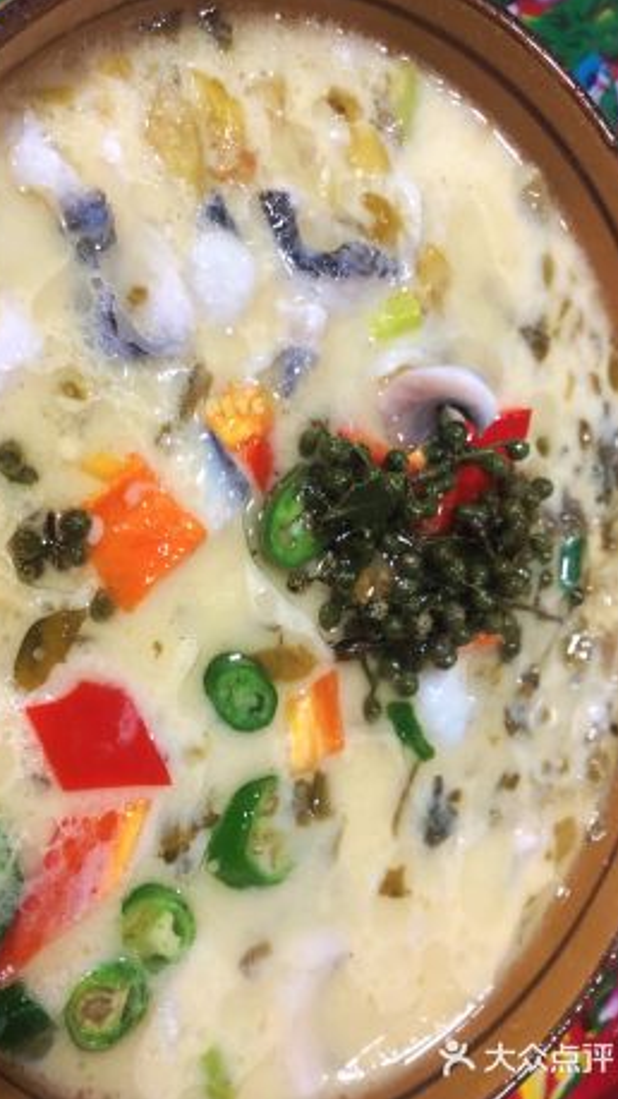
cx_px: 232
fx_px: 904
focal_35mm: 31
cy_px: 552
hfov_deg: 37.5
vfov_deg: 62.6
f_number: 1.8
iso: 80
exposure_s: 1/17
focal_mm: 3.99
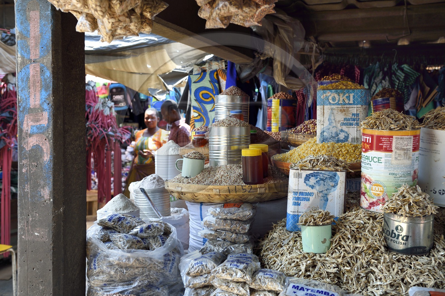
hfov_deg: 44.5
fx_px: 543
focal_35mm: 44
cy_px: 148
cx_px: 222
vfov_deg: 30.5
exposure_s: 1/125
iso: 400
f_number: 6.3
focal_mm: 44
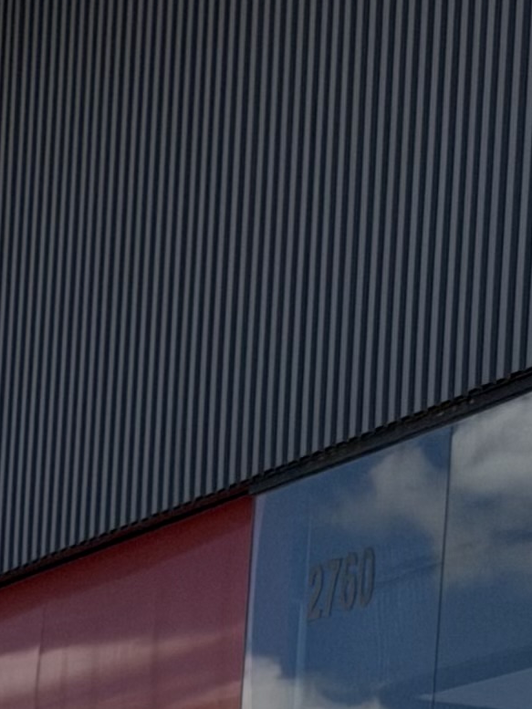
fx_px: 5101
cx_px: 427
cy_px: 1304
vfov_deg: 7.7
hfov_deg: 6.0
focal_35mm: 249
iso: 64
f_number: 1.78
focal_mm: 6.76
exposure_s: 1/6536
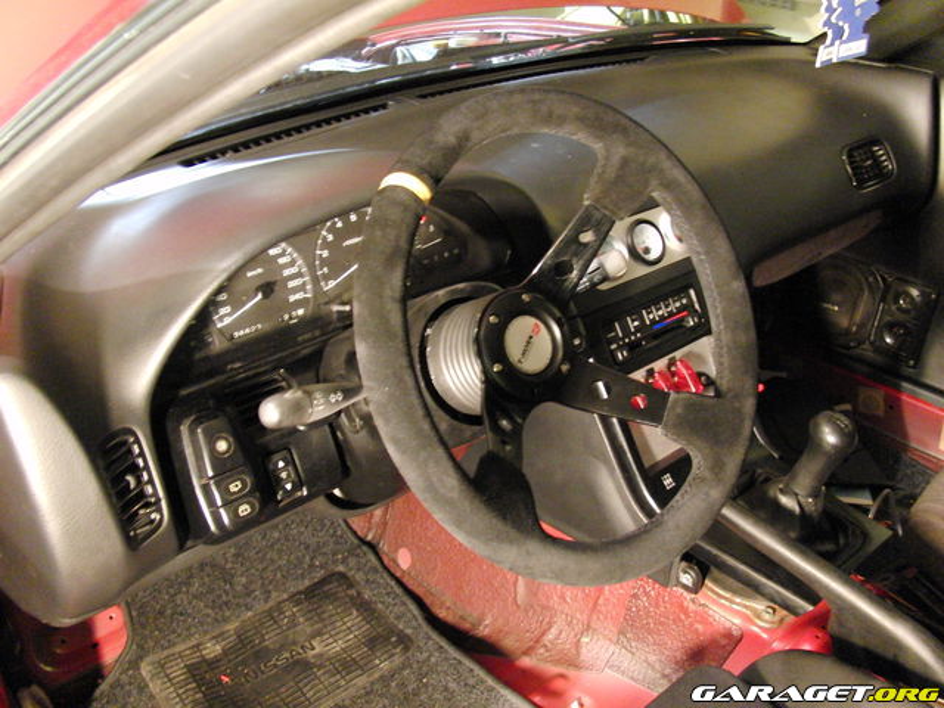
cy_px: 354
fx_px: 982
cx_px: 472
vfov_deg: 39.7
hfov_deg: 51.4
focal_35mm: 36
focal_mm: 7.3
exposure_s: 1/1.25
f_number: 2.7
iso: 800
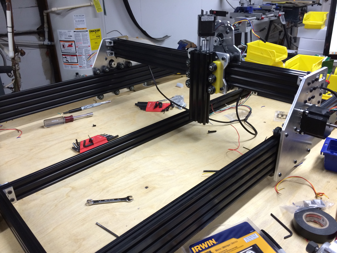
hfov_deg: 60.0
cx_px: 168
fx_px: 292
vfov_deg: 46.8
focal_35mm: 30
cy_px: 126
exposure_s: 1/30
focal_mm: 4.12
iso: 125
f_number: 2.2
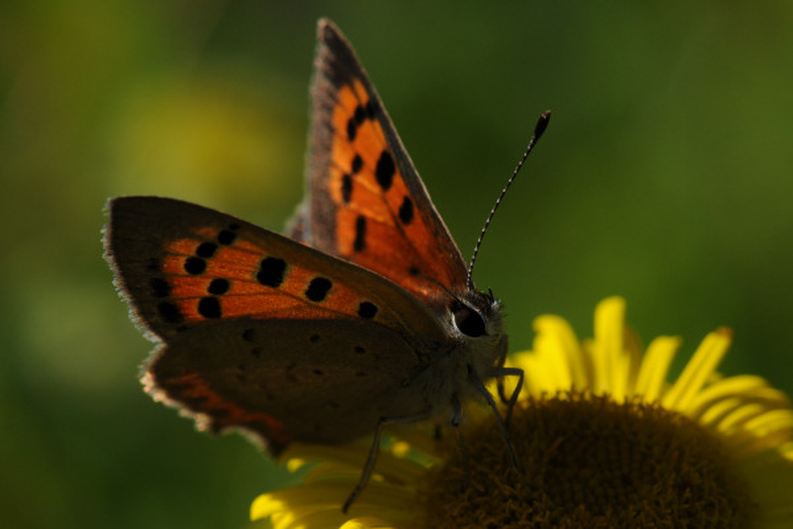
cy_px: 264
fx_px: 3469
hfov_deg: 13.0
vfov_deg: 8.7
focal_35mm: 158
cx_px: 396
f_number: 14
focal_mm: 105
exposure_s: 1/250
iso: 200
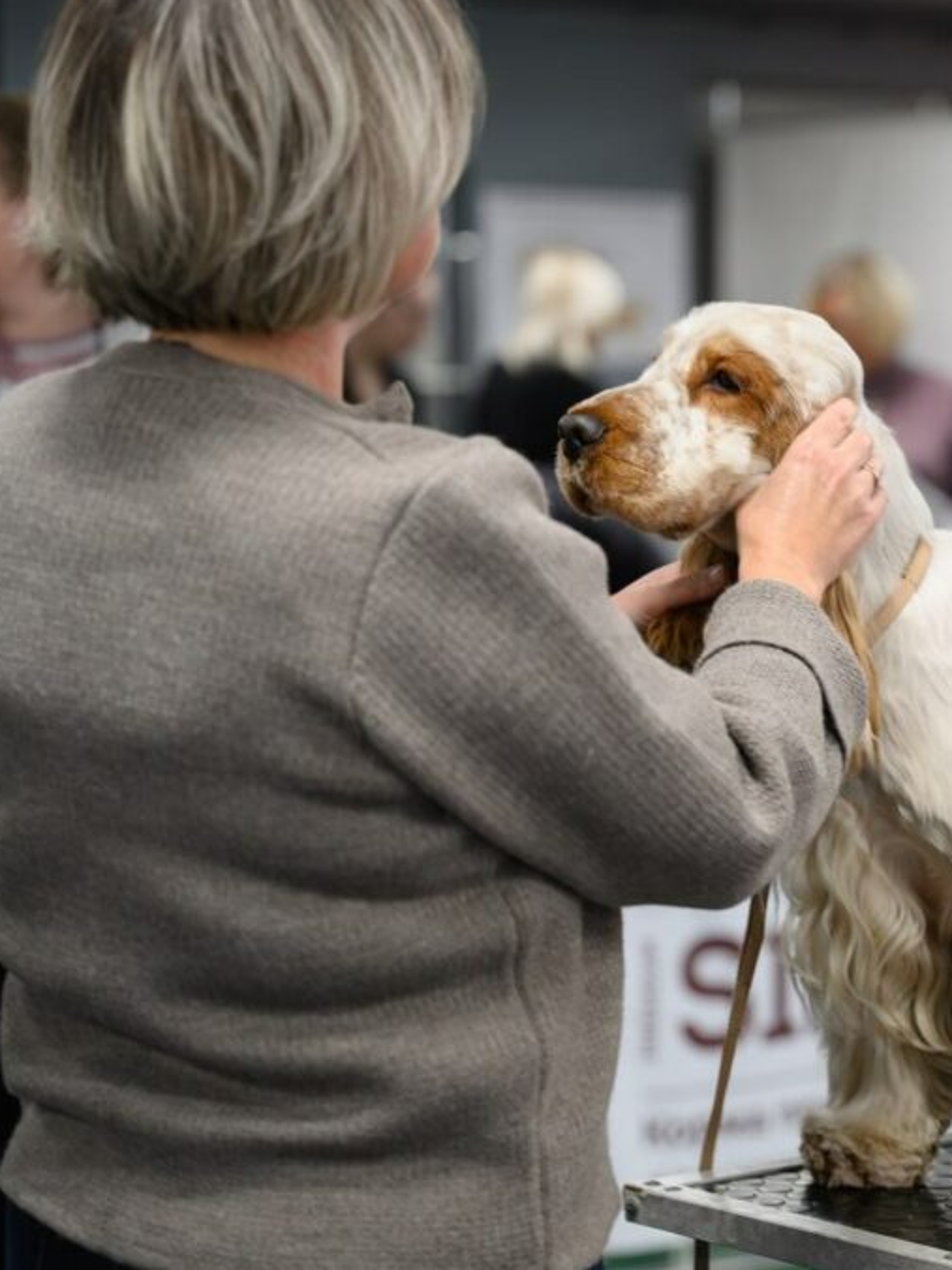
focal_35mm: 102
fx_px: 3740
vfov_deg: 19.3
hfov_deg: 14.3
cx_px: 933
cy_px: 634
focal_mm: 70
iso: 2000
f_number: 2.8
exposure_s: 1/200
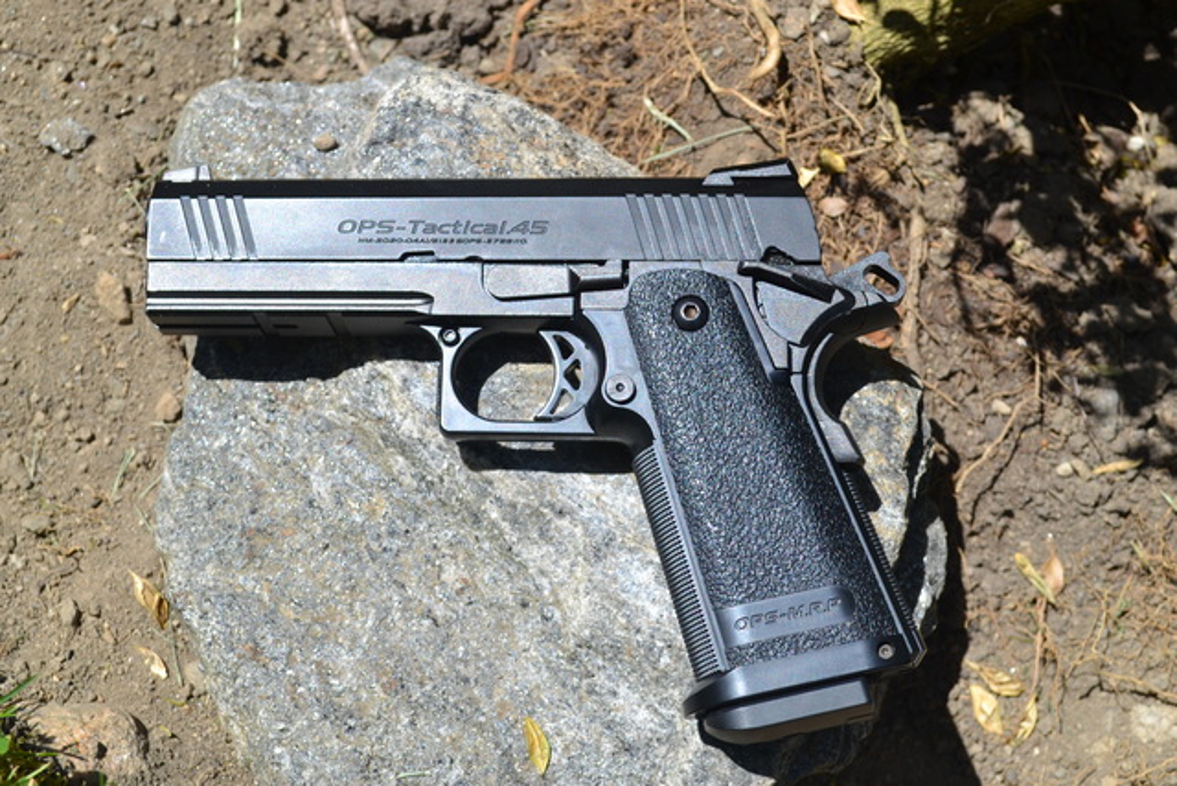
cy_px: 393
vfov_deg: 21.6
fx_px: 2060
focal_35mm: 63
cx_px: 588
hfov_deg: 31.9
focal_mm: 42
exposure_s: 1/250
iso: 100
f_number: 8
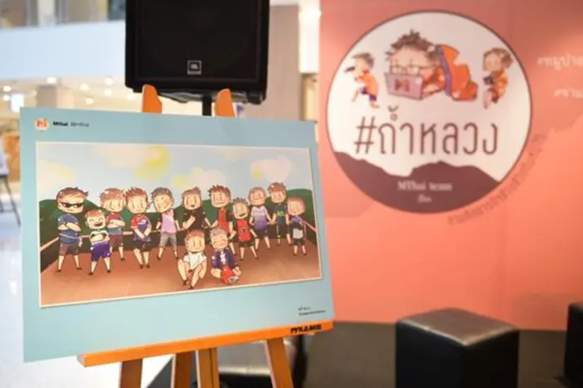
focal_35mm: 35
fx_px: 567
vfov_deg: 37.8
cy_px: 181
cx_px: 272
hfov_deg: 54.4
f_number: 2.8
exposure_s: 1/125
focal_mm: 32
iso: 1600
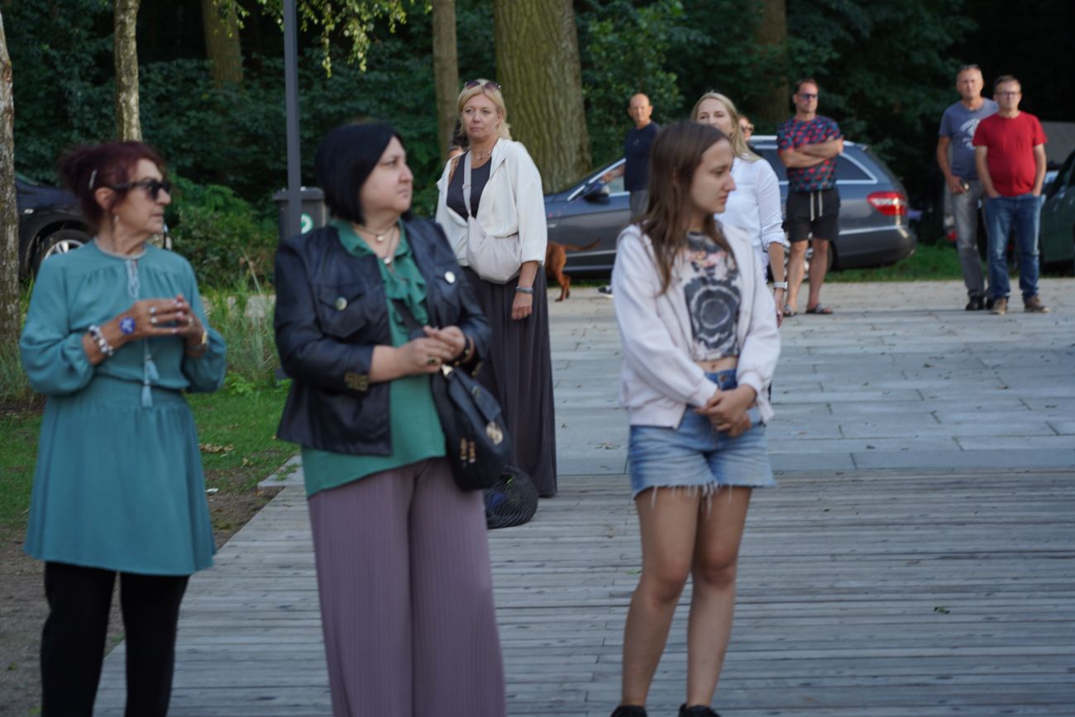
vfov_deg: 13.0
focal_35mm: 105
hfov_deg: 19.5
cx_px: 538
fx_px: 3136
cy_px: 358
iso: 100
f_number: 4.5
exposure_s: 1/100
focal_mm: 105
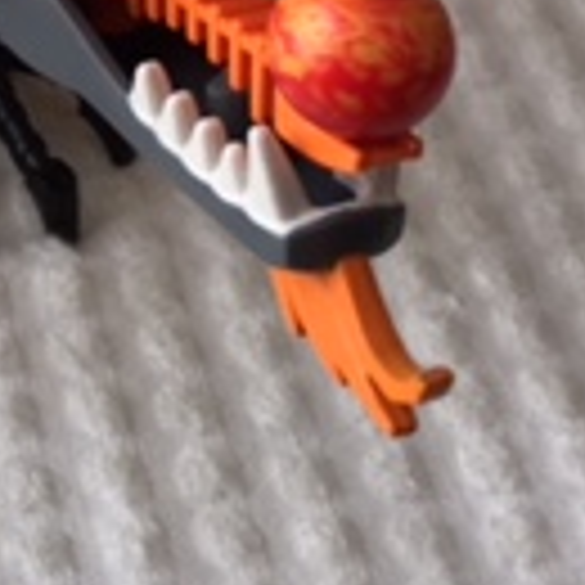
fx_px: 2409
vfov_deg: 13.1
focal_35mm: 126
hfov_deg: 13.1
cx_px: -279
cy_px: -288
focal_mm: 4.15
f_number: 2.2
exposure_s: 1/60
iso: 40
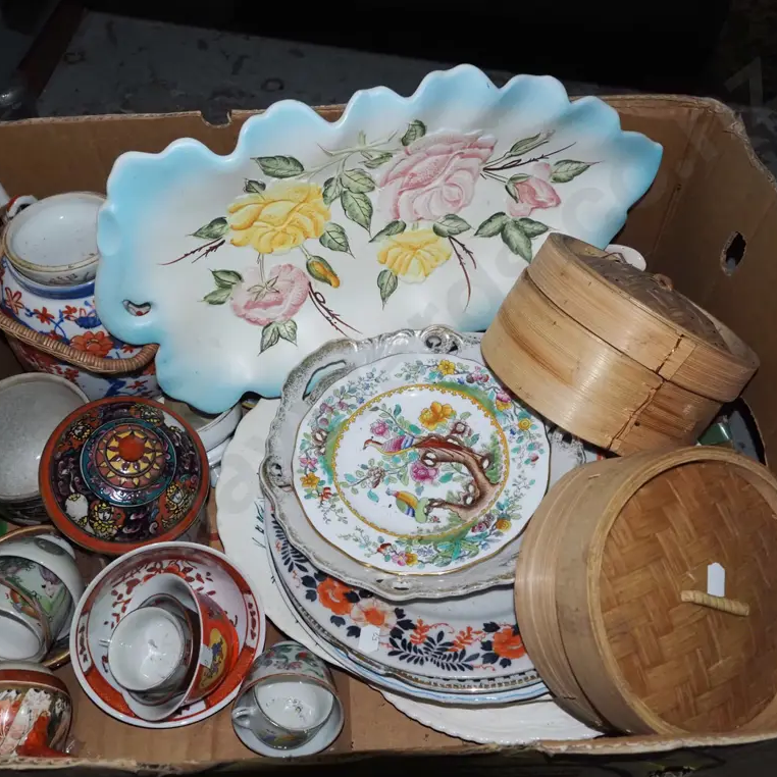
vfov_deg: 43.9
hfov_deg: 43.8
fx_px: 965
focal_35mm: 38
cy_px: 391
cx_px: 356
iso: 2500
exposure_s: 1/160
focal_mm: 16
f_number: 5.6
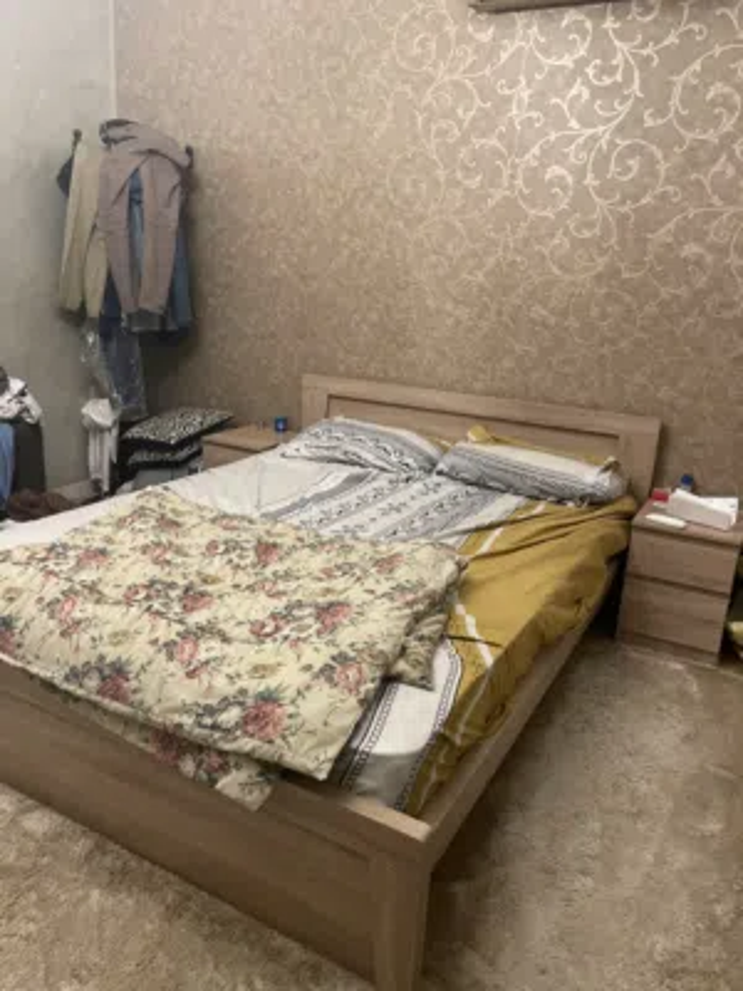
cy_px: 496
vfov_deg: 67.3
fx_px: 744
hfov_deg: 53.1
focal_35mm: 26
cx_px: 372
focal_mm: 5.1
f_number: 1.6
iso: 500
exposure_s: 1/40
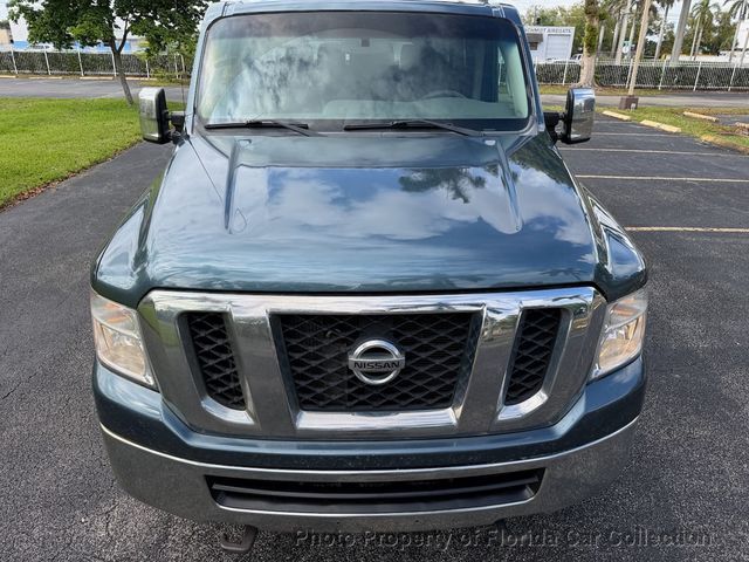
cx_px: 374
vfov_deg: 56.8
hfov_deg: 71.6
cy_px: 281
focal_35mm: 24
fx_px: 519
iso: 80
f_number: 1.78
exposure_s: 1/1553
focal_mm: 6.76
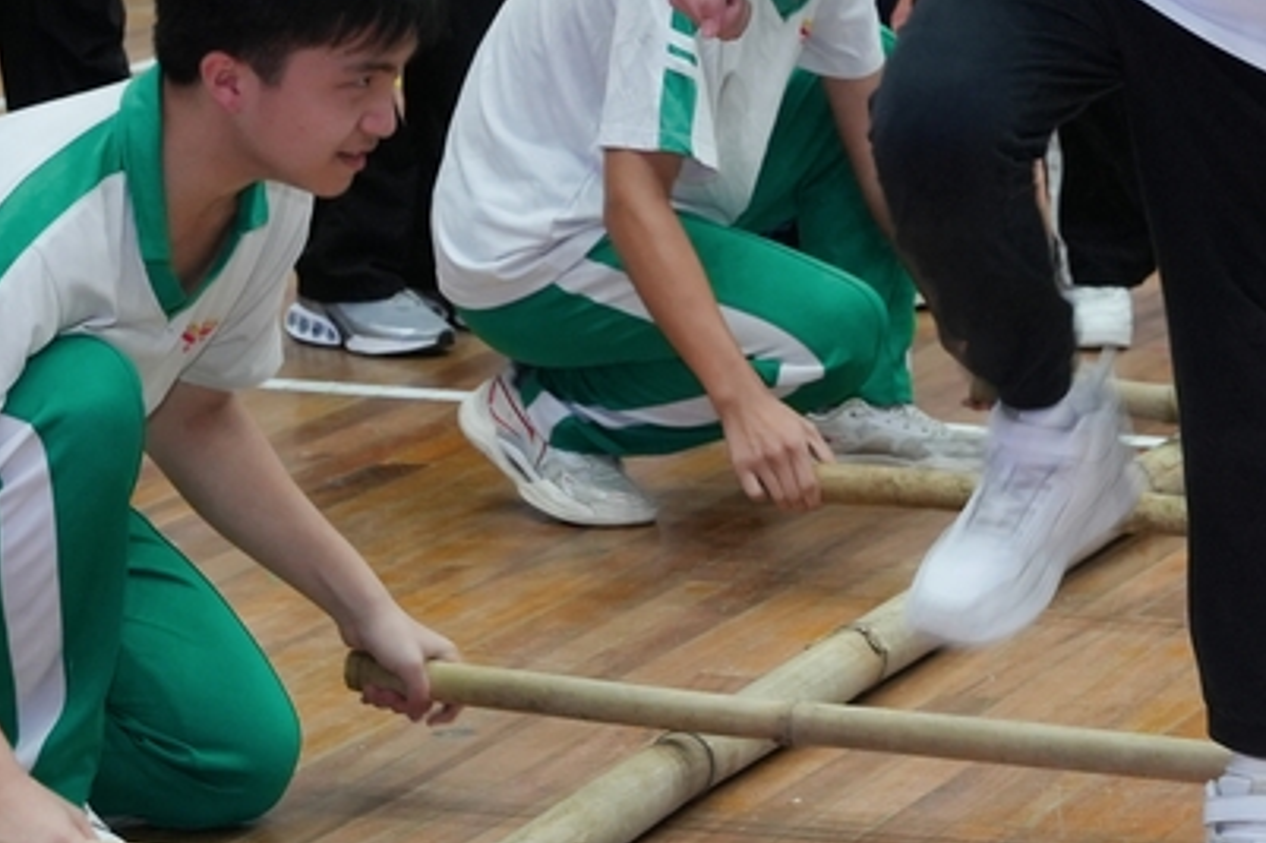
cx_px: 1253
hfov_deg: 11.6
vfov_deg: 7.8
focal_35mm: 176
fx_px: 6186
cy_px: -41
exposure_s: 1/160
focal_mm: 46.5
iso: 1250
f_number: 4
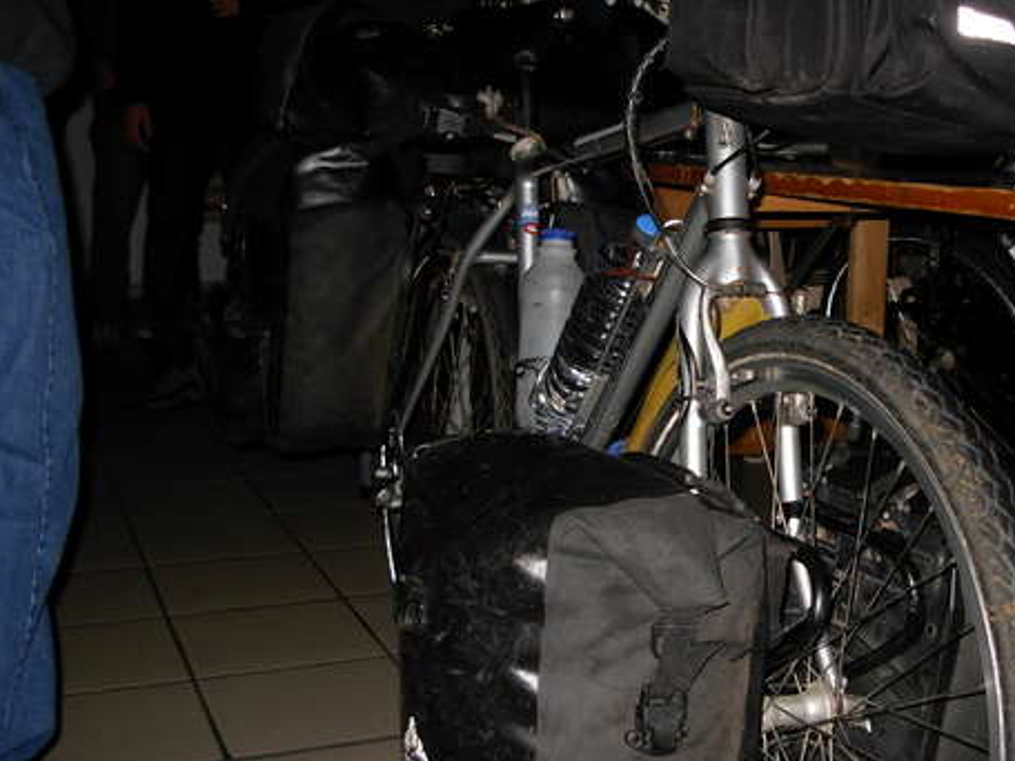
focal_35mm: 50
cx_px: 663
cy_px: 323
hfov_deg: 37.8
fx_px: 1466
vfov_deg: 29.1
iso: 79
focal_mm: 6.3
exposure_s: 1/32
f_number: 2.9
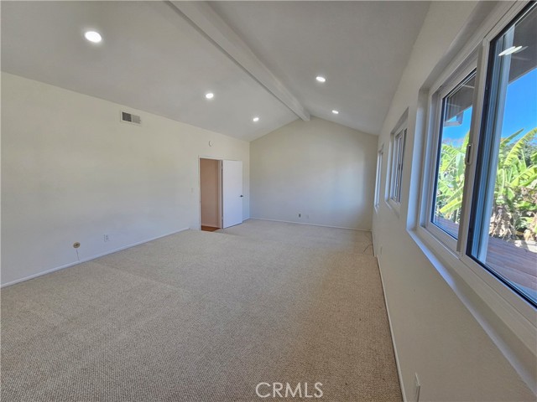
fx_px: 202
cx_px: 268
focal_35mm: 13
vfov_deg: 89.9
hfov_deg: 106.2
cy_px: 201
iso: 100
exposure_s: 1/207
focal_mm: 2.2
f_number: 2.2
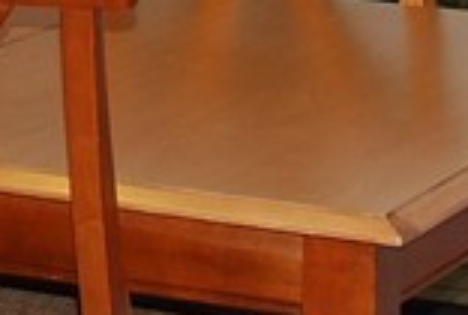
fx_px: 3246
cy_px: -162
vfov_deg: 5.5
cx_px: -255
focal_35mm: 249
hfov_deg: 8.1
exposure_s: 1/60
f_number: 4
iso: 200
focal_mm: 24
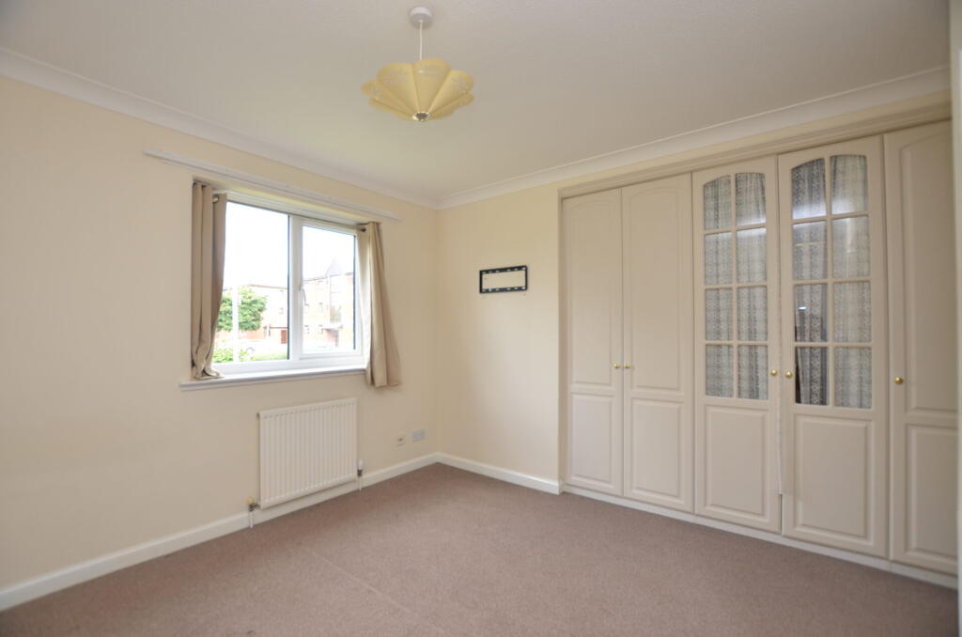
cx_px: 481
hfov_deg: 100.5
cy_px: 318
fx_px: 400
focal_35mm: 15
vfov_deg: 77.1
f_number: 4
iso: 200
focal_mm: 10
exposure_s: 1/60
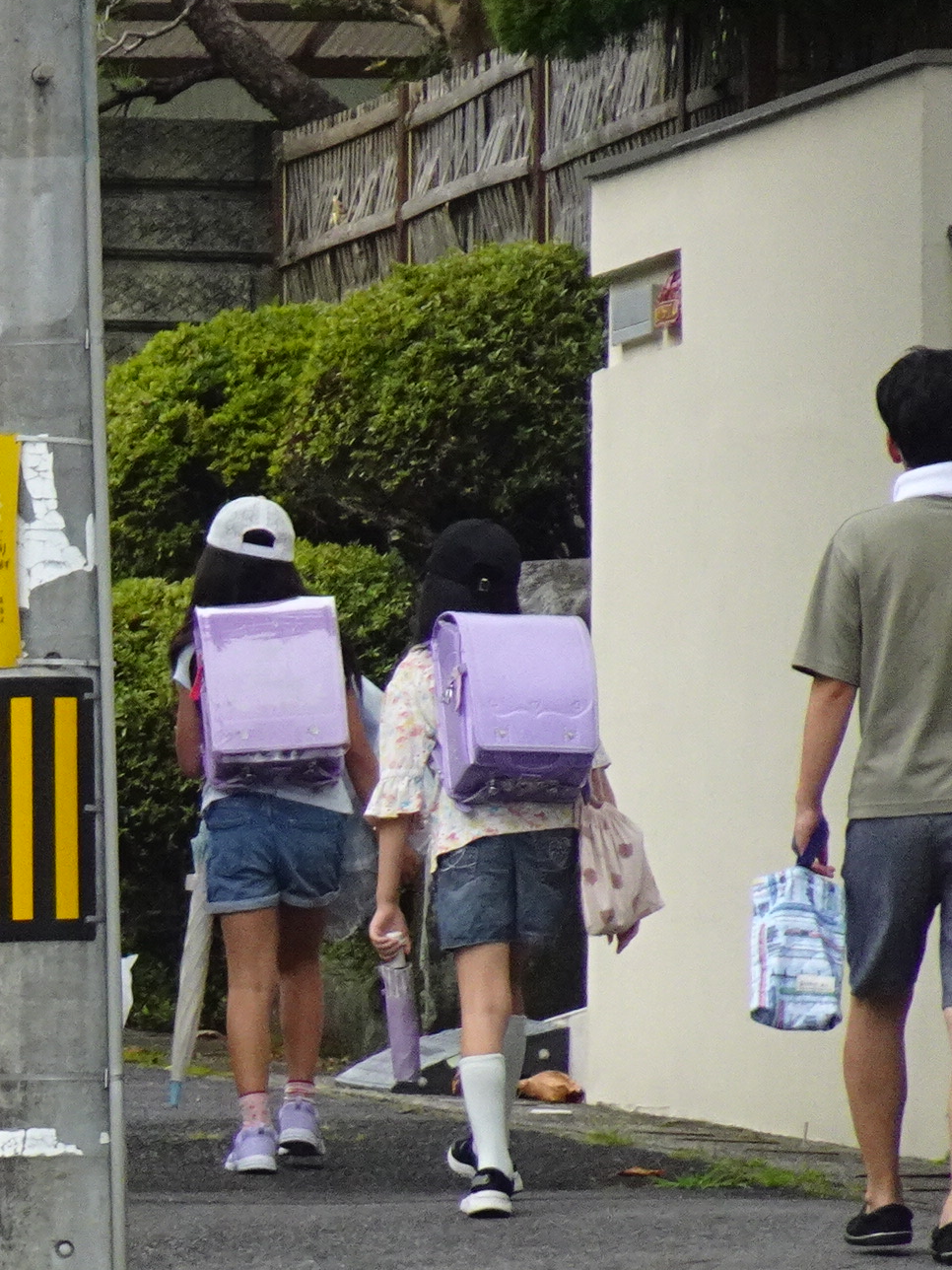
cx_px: -237
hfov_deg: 1.5
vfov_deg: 2.0
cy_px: 612
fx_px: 35496
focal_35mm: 968
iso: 500
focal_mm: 78.42
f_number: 6.3
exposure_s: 1/250
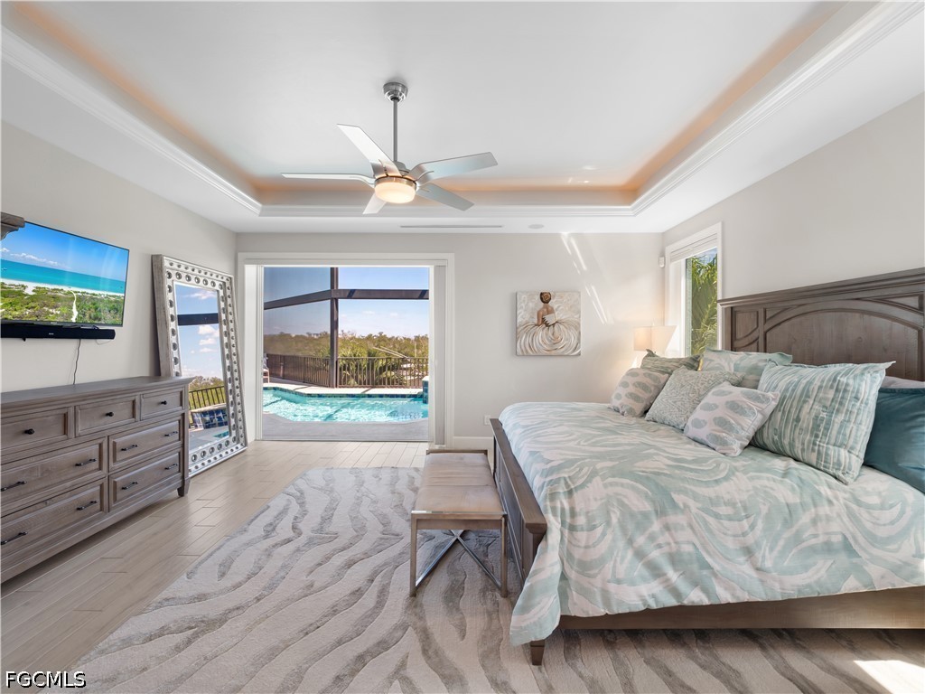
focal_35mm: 14
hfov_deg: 102.1
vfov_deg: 85.7
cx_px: 462
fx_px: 374
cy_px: 347
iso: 200
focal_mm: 7
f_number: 7.1
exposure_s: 1/8
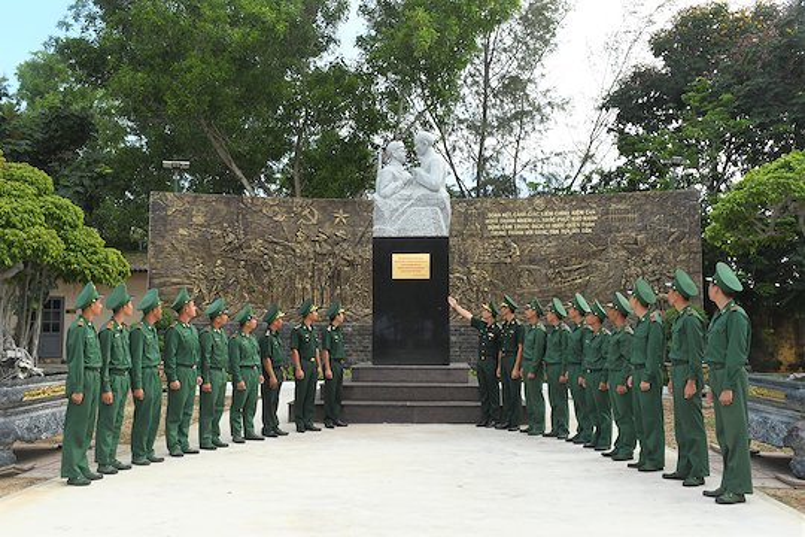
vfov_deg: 40.0
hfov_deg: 57.2
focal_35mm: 33
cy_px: 268
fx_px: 738
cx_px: 402
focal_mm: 22
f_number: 13
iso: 500
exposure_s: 1/125
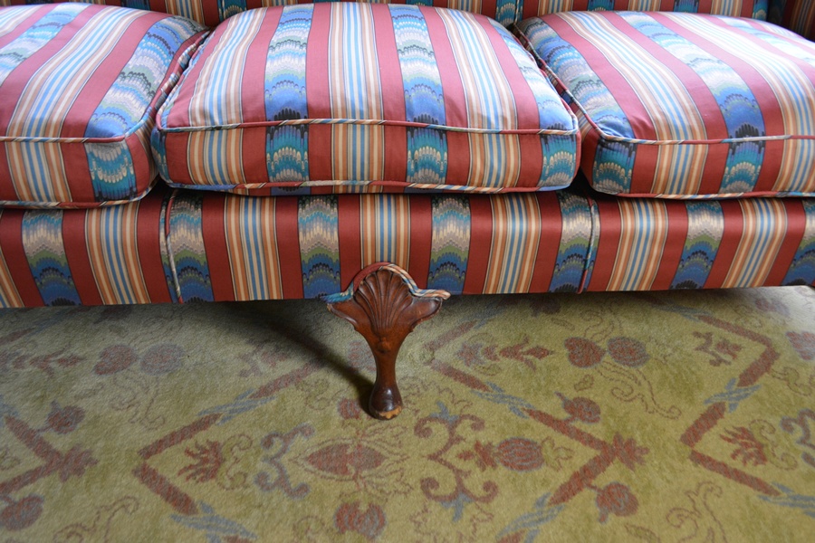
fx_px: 611
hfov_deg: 67.4
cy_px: 272
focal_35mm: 27
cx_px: 408
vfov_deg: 47.9
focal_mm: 18
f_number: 4
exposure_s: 1/60
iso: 800
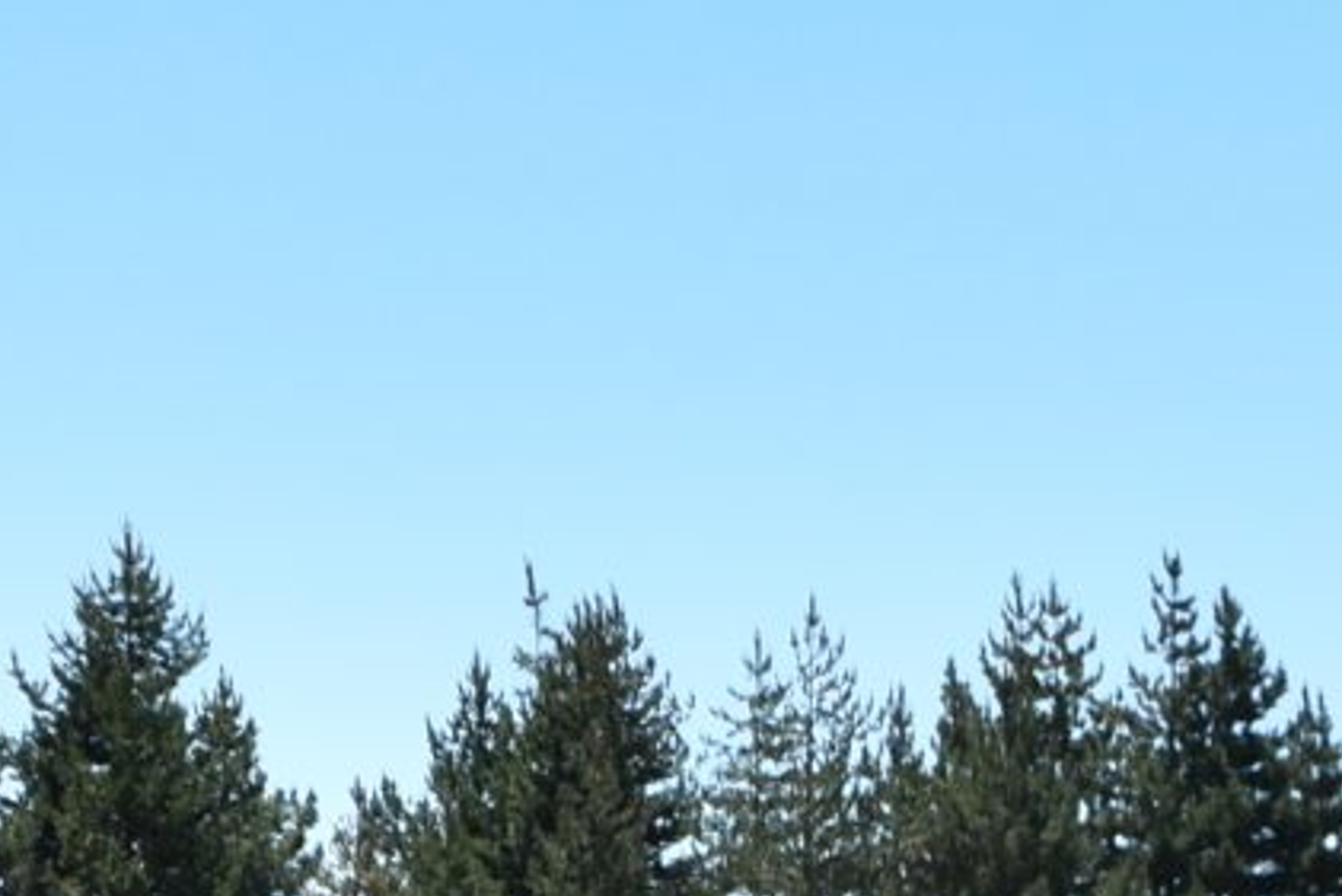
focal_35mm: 164
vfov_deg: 8.1
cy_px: 1502
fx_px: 6115
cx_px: -803
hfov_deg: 11.8
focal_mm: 24
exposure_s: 1/400
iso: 200
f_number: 10
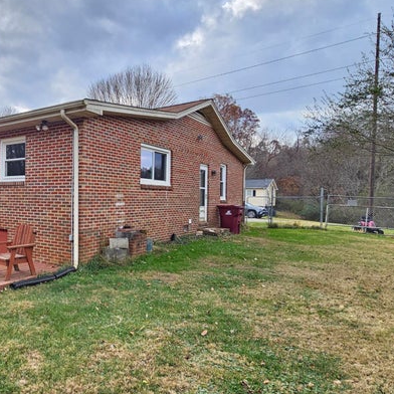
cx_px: 64
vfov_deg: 62.9
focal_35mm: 25
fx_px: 322
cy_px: 202
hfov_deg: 56.9
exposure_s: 1/239
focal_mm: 2.2
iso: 50
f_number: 2.2
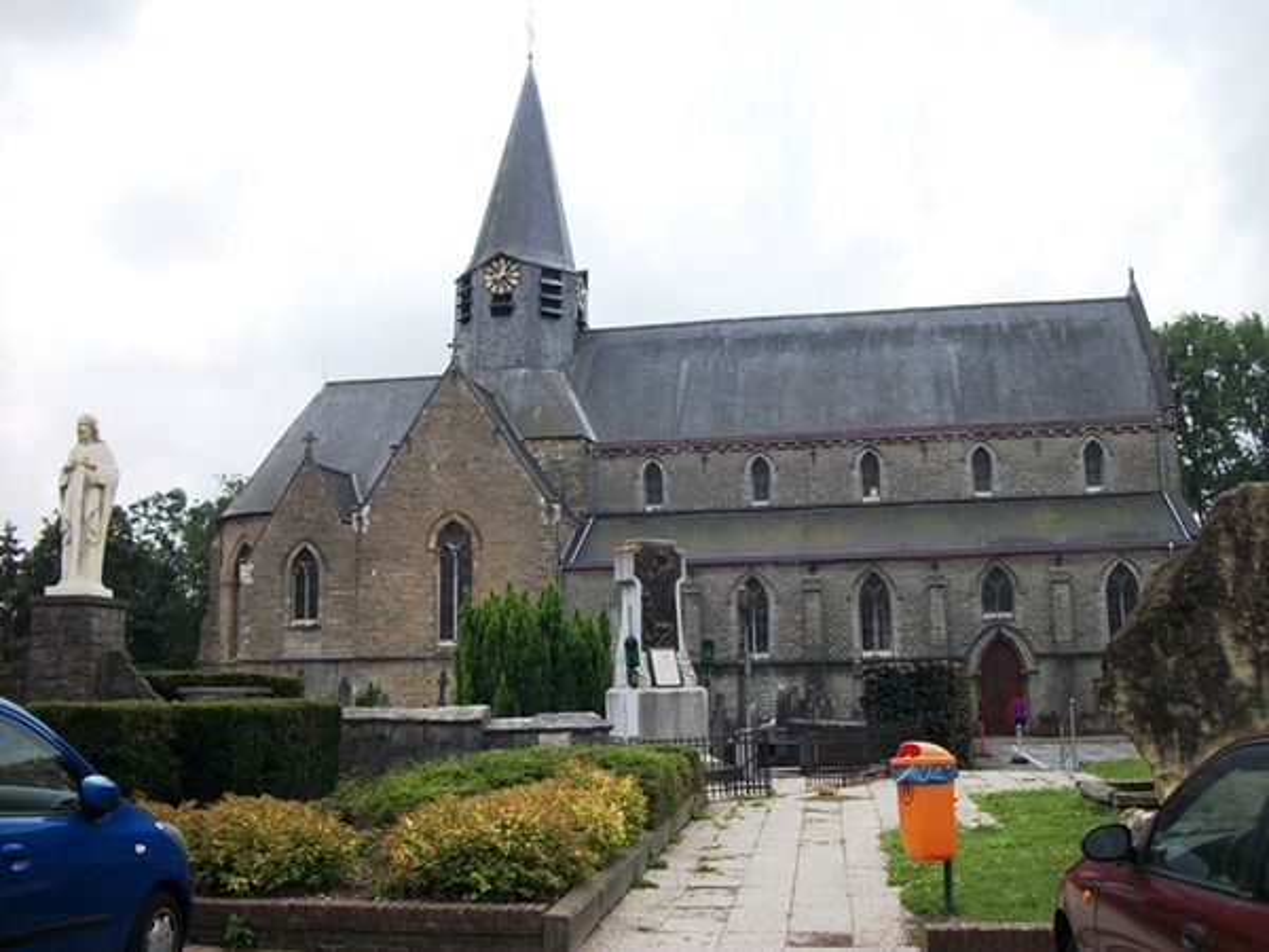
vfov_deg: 44.2
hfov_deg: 56.8
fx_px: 1173
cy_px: 476
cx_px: 634
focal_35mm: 32
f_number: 8.8
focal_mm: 5.7
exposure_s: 1/160
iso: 80
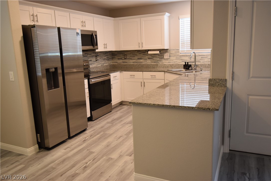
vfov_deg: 43.6
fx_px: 226
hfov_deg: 61.9
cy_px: 90
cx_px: 136
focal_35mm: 30
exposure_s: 1/15
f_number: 6.3
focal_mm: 20
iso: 560
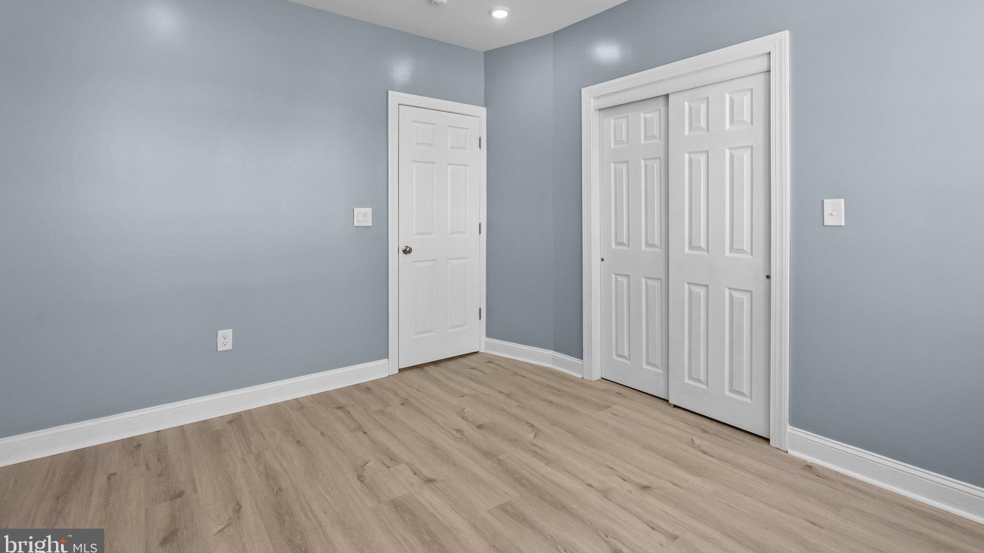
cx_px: 495
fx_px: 444
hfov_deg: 95.9
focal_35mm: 17
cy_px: 231
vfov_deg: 63.5
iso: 1600
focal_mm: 16
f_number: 8
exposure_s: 1/80
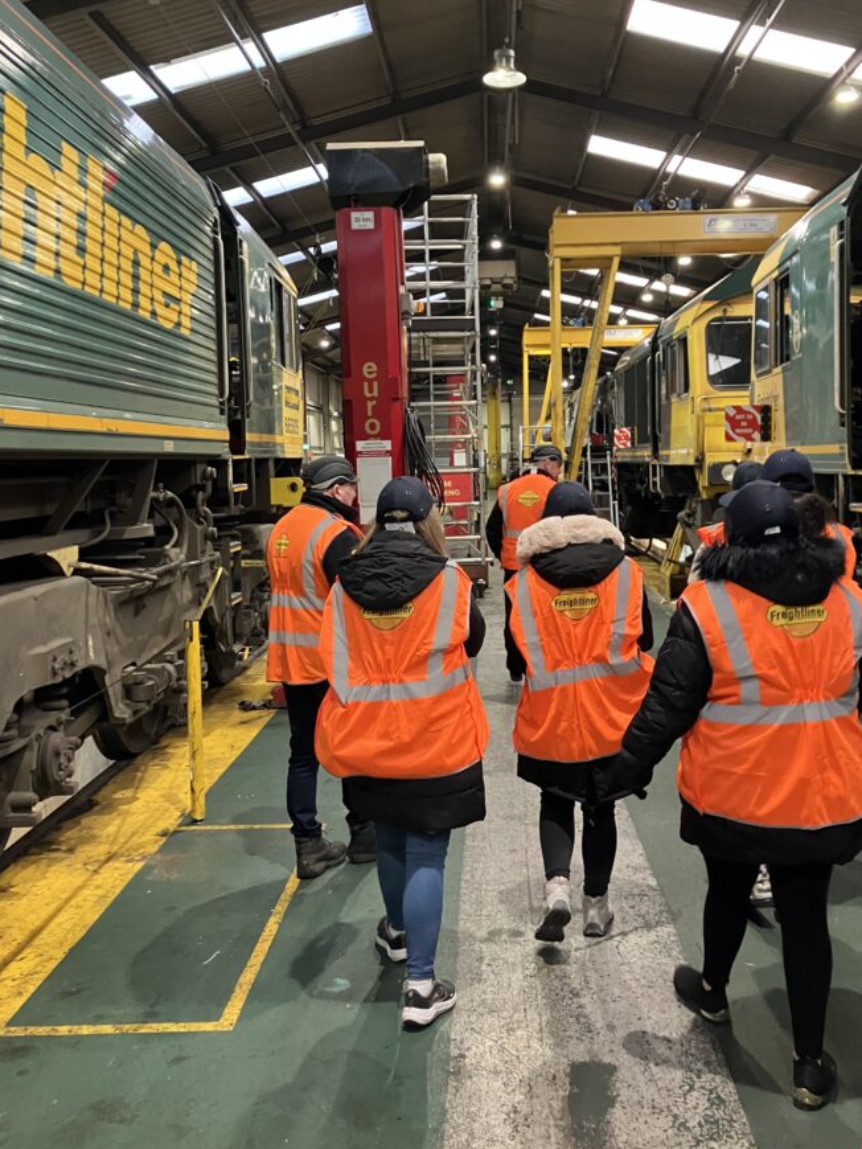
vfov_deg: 55.2
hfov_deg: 42.9
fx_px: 1095
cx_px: 481
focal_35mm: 33
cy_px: 509
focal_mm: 3.99
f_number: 1.8
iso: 320
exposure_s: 1/50
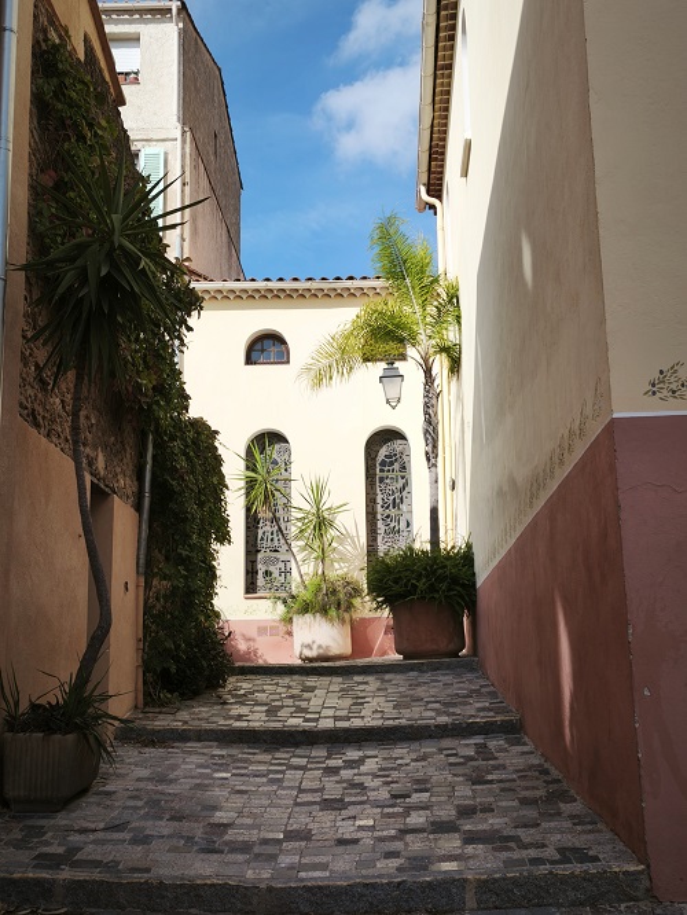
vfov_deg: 45.8
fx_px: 1084
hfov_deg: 35.2
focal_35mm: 41
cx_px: 344
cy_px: 458
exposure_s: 1/2713
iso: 80
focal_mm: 5.35
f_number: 1.7
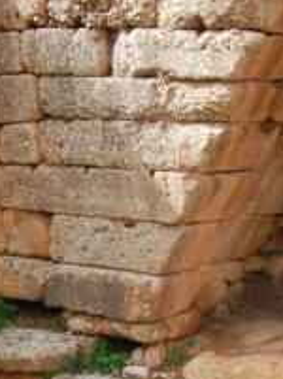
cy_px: 498
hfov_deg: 16.0
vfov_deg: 19.6
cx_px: 149
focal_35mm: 92
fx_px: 1006
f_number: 10
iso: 320
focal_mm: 20
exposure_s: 1/250
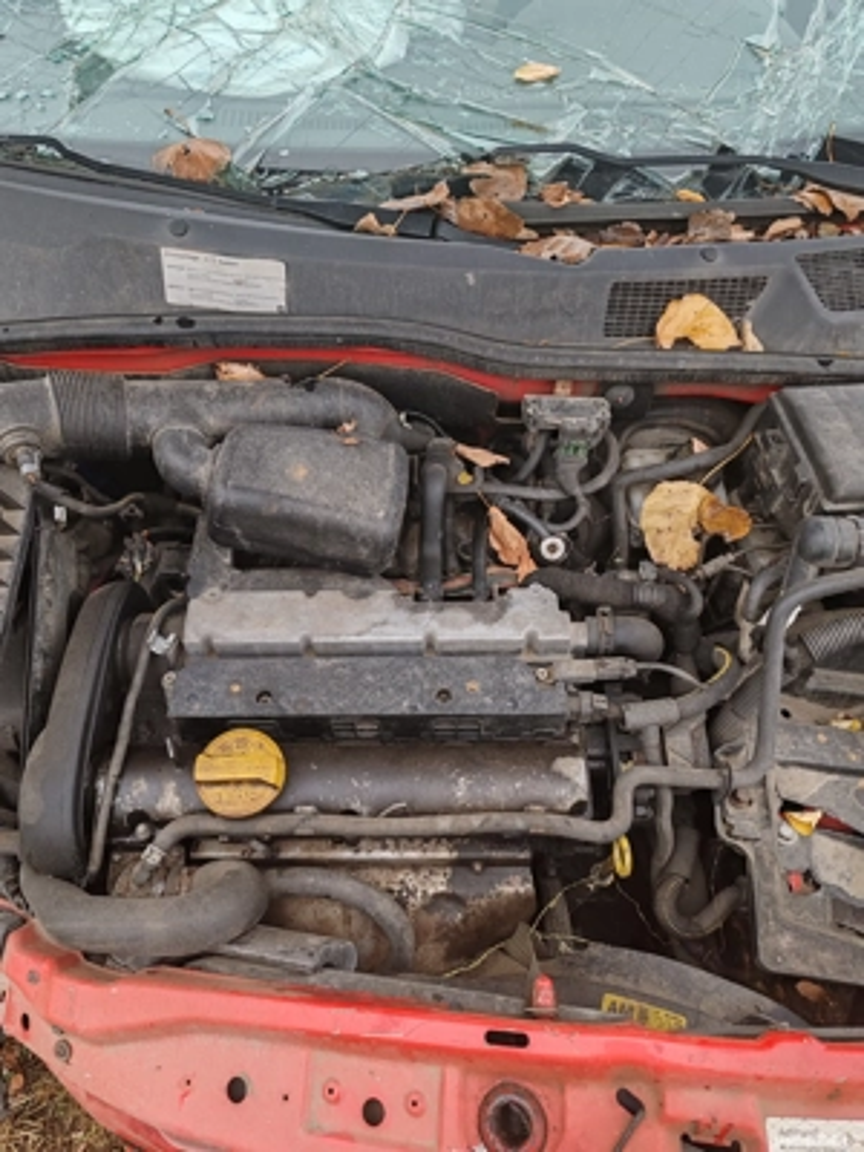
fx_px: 899
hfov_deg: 51.4
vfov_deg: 65.3
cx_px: 432
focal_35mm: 27
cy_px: 576
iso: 80
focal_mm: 6.12
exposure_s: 1/100
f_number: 1.9
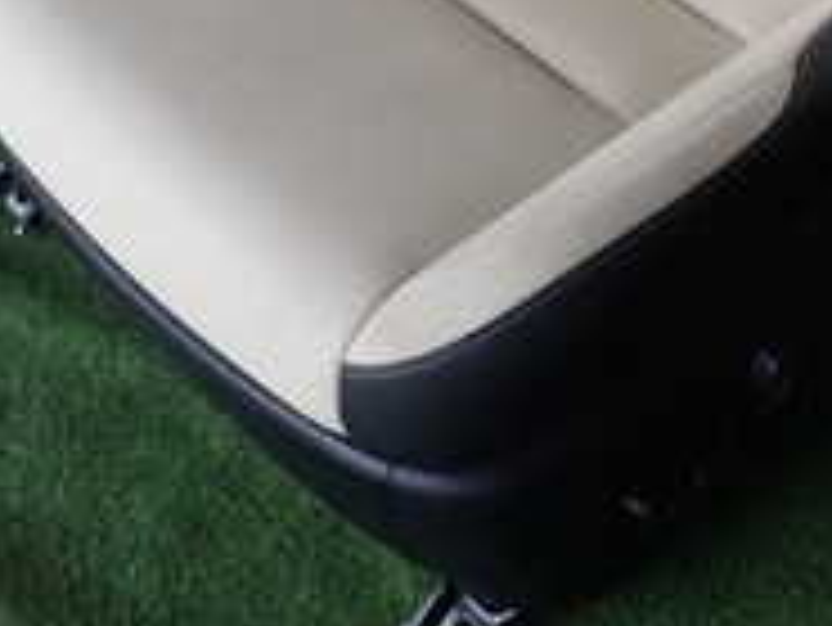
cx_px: 549
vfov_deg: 16.6
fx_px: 1948
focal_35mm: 81
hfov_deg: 24.0
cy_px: -302
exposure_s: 1/100
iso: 100
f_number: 2.8
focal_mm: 4.5
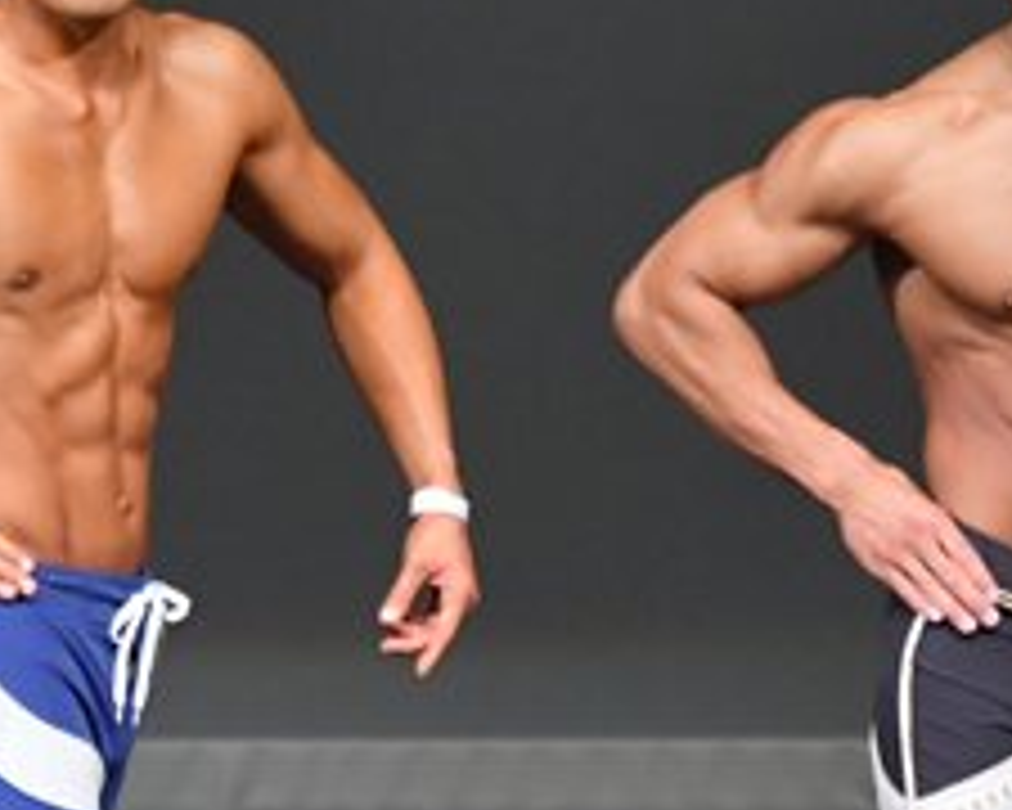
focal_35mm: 1020
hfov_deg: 1.9
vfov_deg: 1.5
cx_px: 582
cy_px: 675
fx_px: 30550
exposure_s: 1/400
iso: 4000
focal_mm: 210
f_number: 5.6
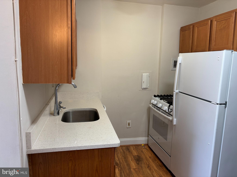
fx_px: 178
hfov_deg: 67.3
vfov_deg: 53.1
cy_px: 88
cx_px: 118
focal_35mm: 26
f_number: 1.6
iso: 125
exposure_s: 1/60
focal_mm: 5.96
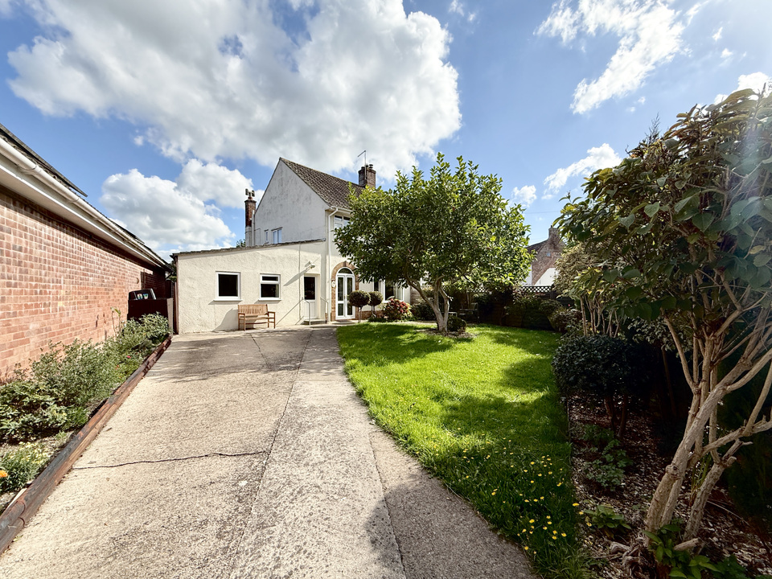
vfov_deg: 85.7
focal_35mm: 14
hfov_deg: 102.1
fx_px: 312
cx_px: 386
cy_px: 290
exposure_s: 1/1901
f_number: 2.2
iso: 64
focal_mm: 2.22
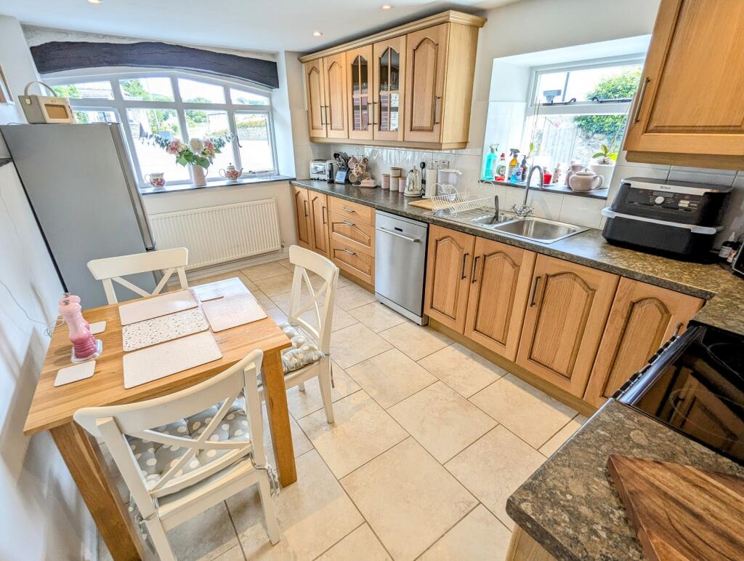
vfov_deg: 78.2
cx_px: 372
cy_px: 280
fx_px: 344
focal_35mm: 16
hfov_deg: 94.4
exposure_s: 1/77.1
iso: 53
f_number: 2.2
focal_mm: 2.35
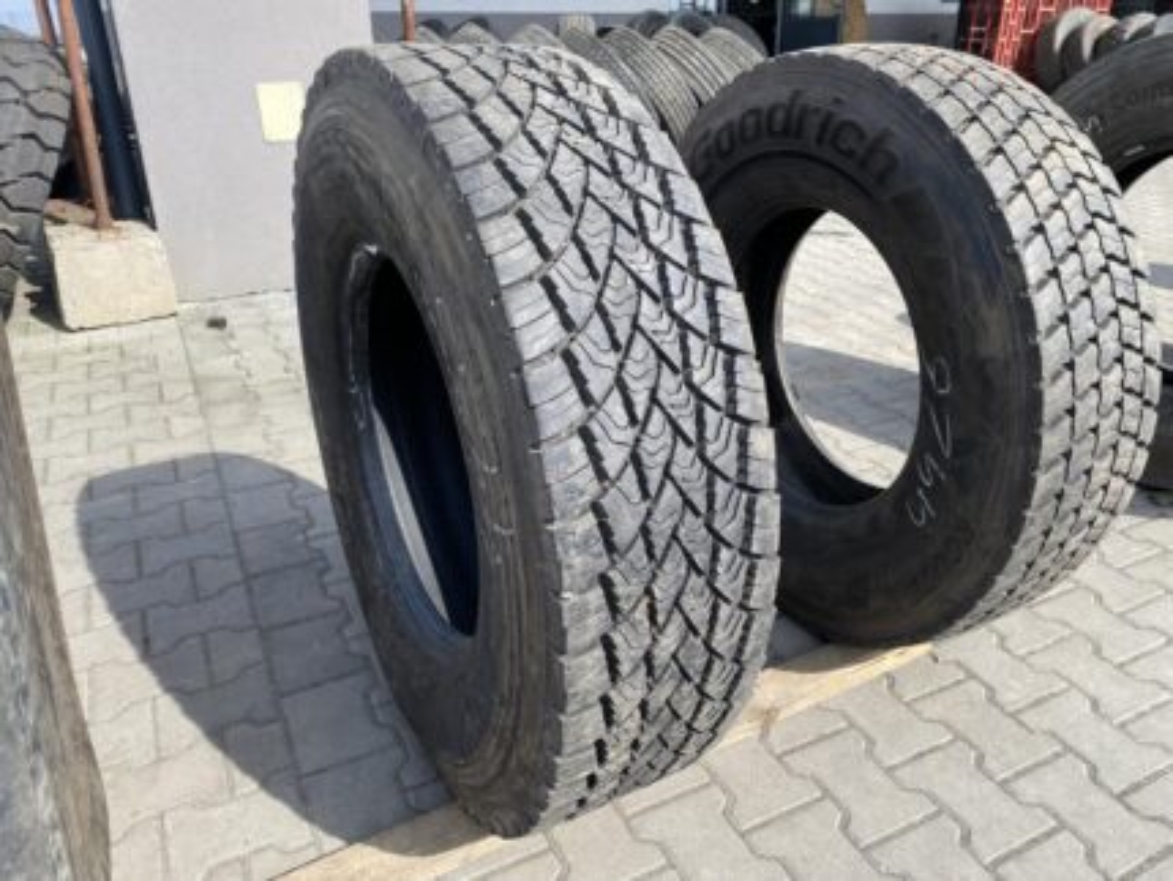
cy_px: 440
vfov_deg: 53.1
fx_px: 882
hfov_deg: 67.3
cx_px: 586
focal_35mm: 26
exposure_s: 1/1063
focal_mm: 4.25
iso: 32
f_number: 1.8
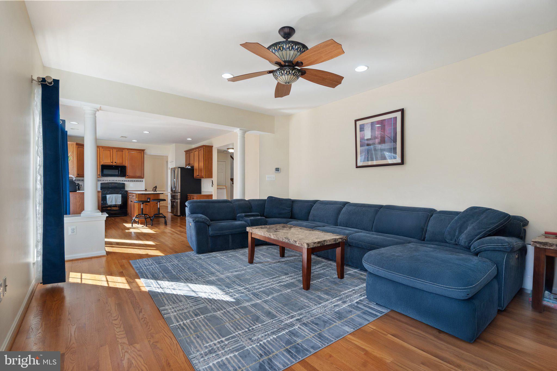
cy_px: 186
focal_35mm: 16
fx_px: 248
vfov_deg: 73.7
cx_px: 278
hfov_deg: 96.7
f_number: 8
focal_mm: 16
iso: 500
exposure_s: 1/30
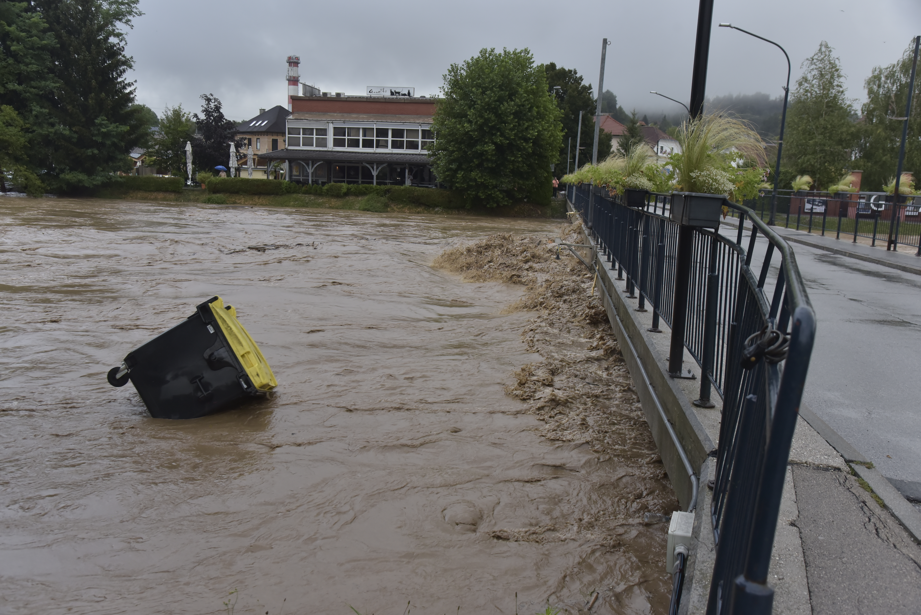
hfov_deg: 58.7
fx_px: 819
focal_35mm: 32
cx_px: 460
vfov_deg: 41.1
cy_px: 308
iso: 800
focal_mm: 32
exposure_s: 1/160
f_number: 6.3
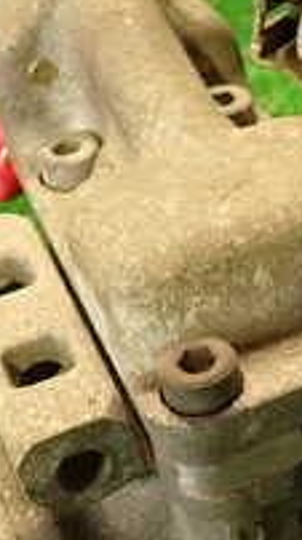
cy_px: 374
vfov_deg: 26.0
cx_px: 390
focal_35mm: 81
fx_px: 1158
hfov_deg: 14.3
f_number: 2
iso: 320
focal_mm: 4.5
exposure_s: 1/30
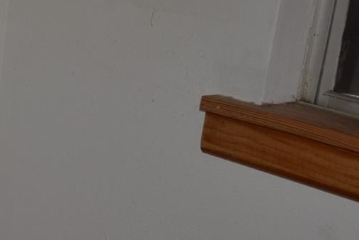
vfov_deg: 12.2
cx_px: -276
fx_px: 1087
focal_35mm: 109
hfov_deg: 16.0
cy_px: 323
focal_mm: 18
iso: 100
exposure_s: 1/60
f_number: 3.5
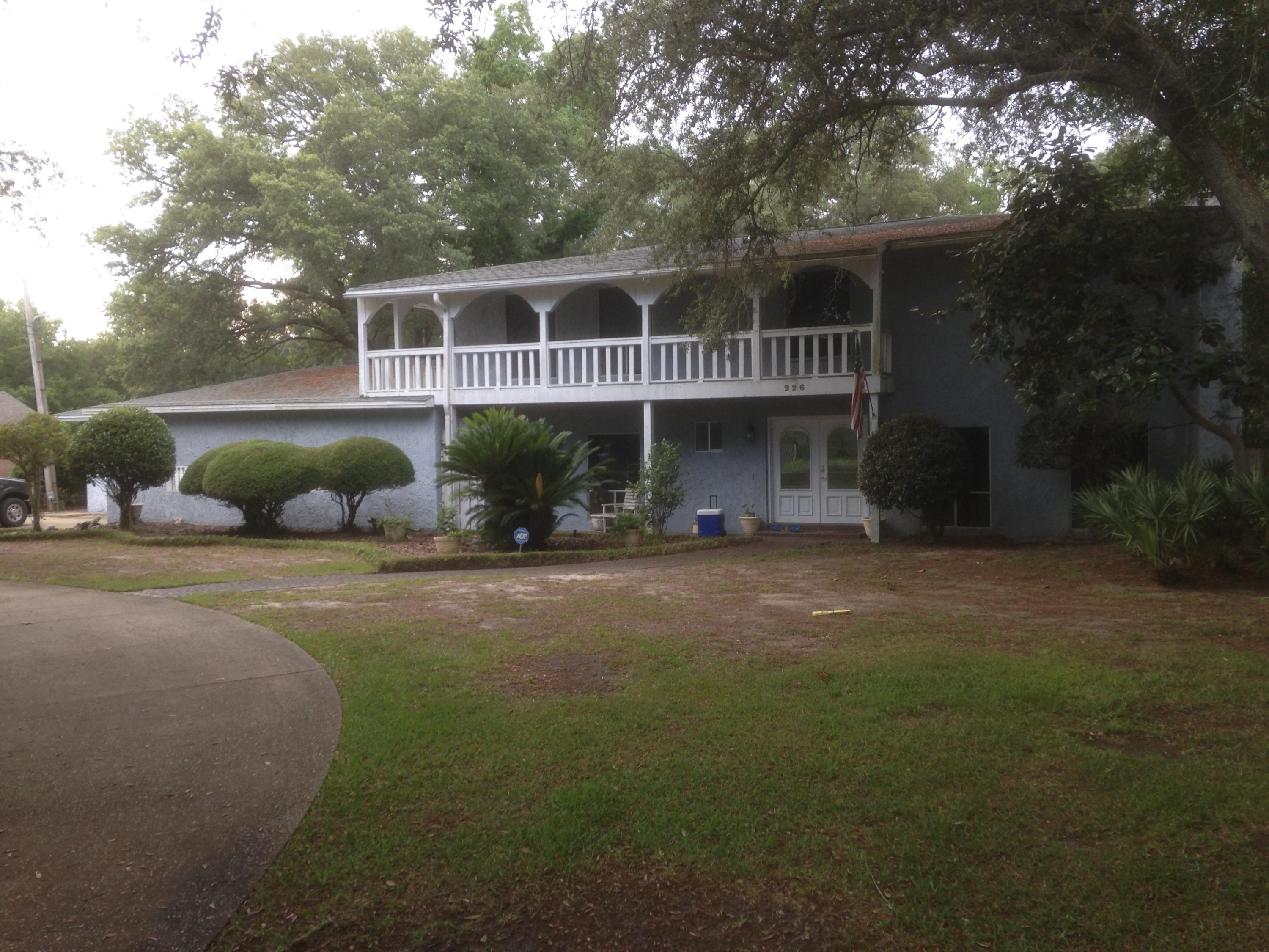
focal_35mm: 33
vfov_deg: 42.9
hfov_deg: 55.4
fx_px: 1210
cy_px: 476
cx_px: 634
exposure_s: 1/40
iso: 50
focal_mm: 4.12
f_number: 2.4
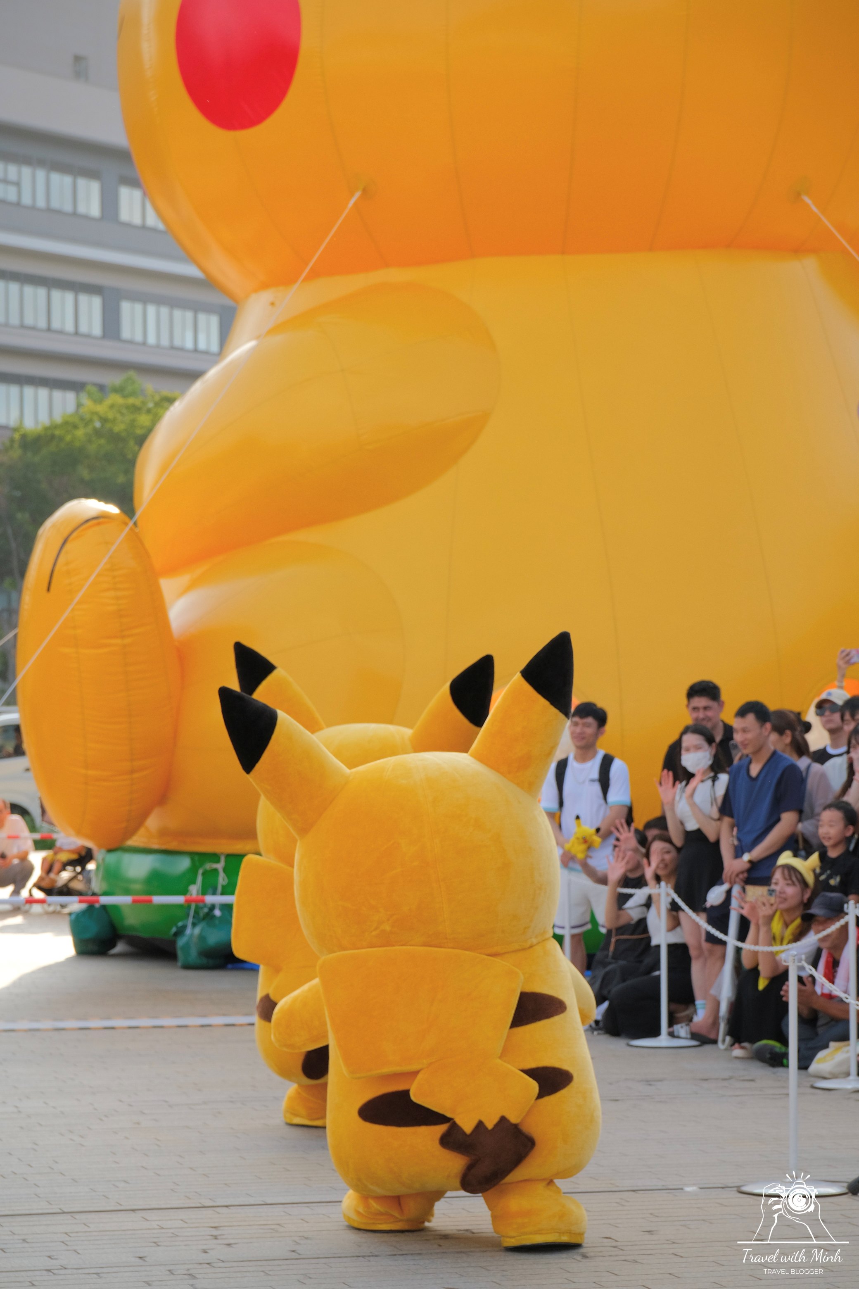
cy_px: 644
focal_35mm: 105
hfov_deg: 13.0
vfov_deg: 19.5
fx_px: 3758
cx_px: 430
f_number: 5.6
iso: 800
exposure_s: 1/800
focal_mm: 70
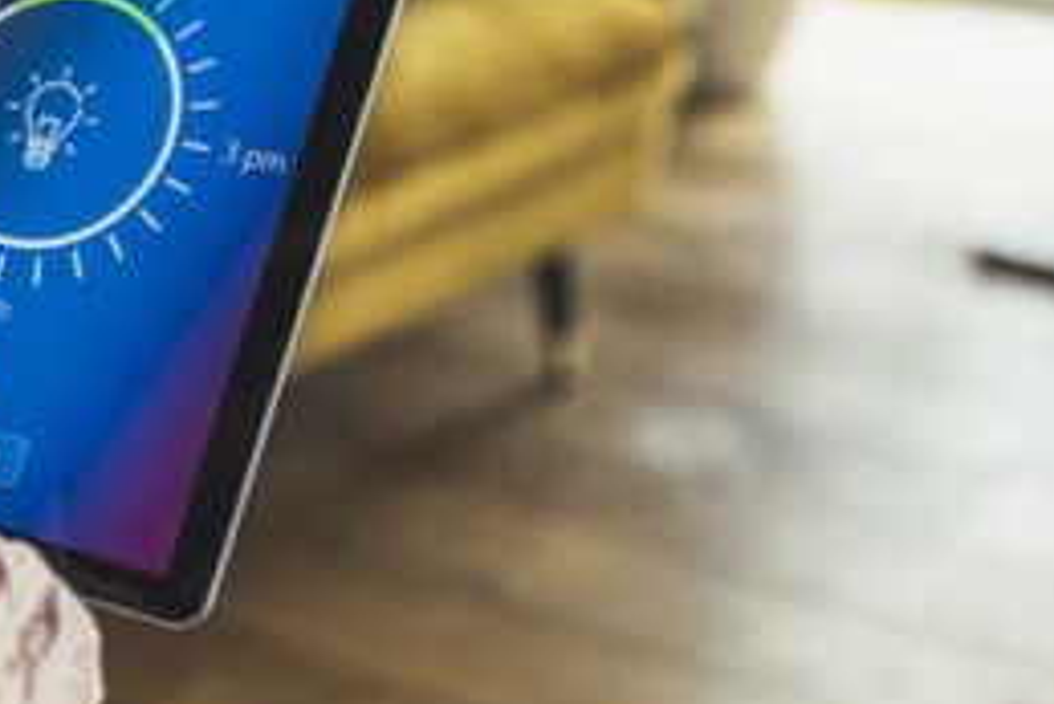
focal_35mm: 81
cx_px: 61
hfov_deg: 24.2
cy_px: 179
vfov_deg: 16.8
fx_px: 2373
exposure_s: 1/125
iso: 400
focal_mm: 35
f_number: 2.5
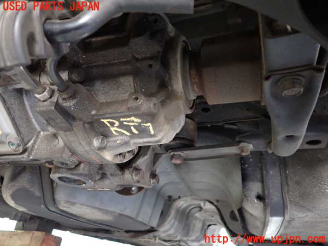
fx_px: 237
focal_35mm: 25
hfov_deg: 69.4
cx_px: 164
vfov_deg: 54.9
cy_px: 123
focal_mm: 4.5
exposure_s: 1/15
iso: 800
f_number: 2
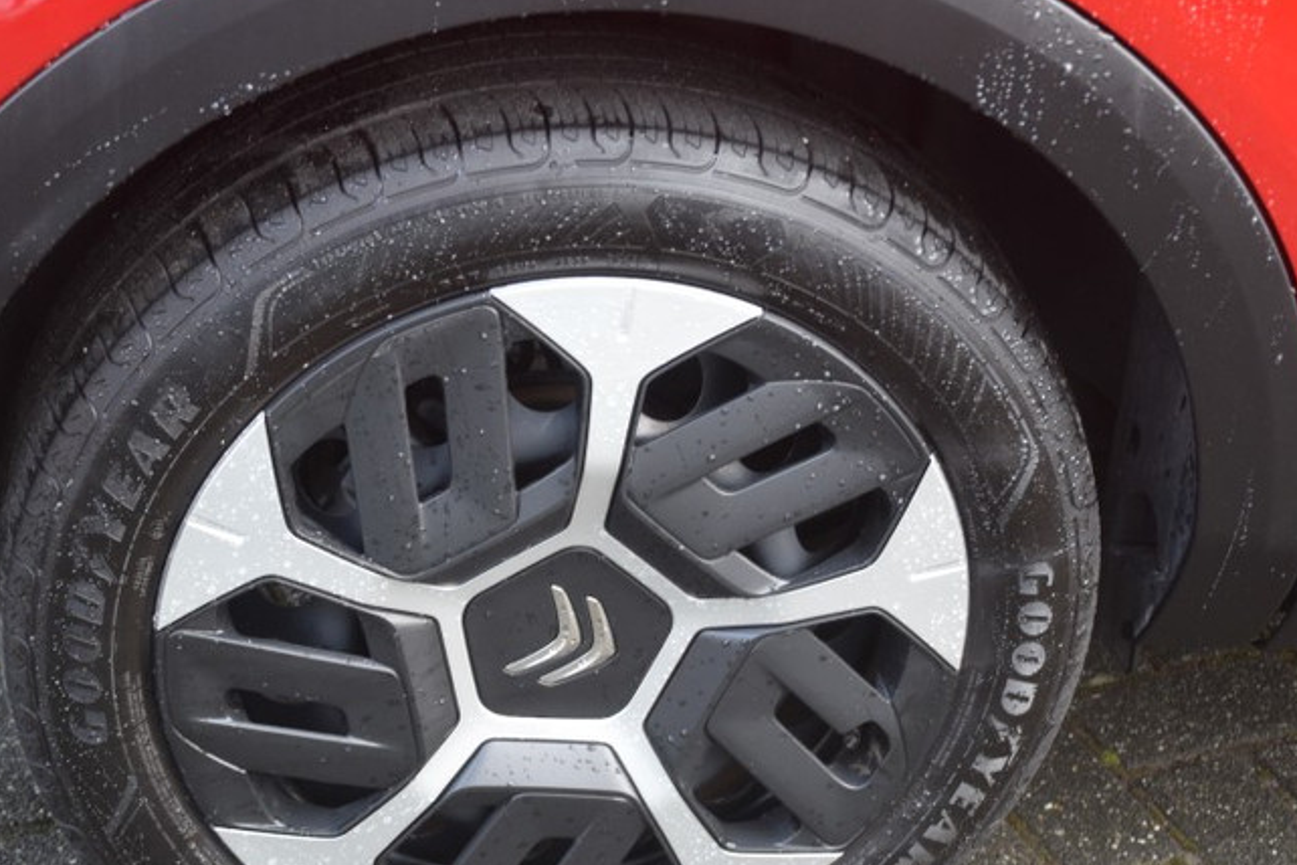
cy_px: 440
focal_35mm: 84
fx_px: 3019
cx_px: 539
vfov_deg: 16.3
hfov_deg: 24.2
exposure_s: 1/60
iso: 500
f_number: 4.5
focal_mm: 35
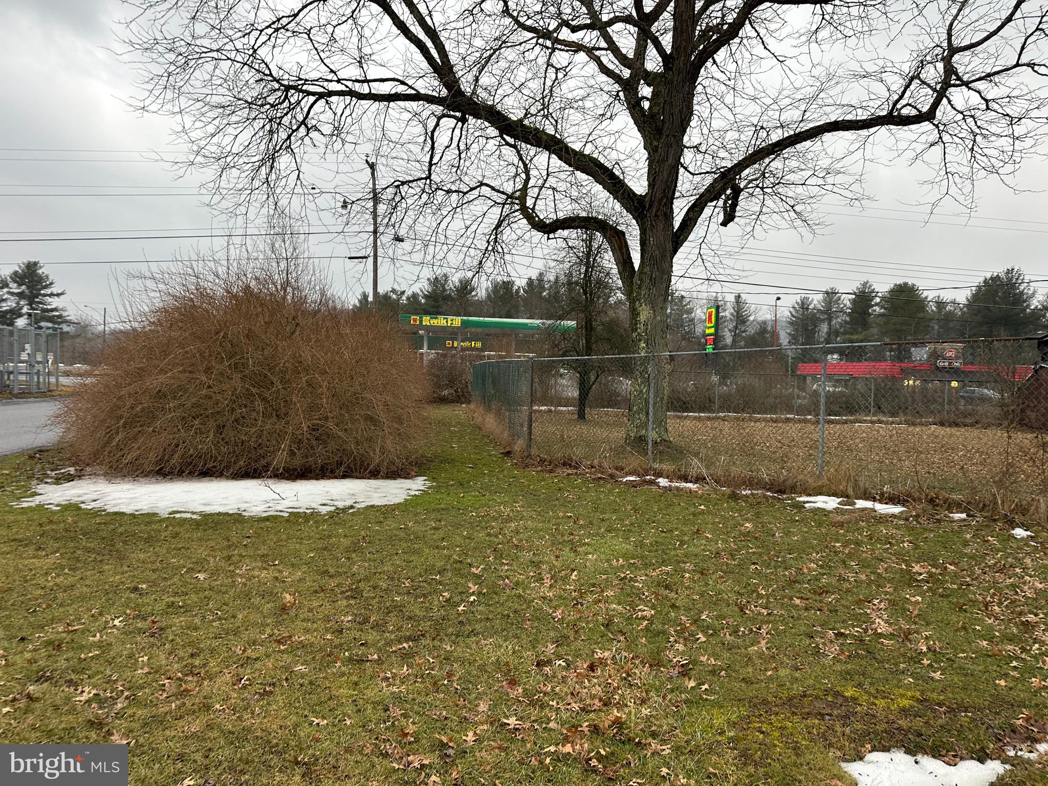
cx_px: 524
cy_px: 393
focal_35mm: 24
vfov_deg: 56.8
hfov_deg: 71.6
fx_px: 727
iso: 80
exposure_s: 1/354
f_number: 1.78
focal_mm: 6.86
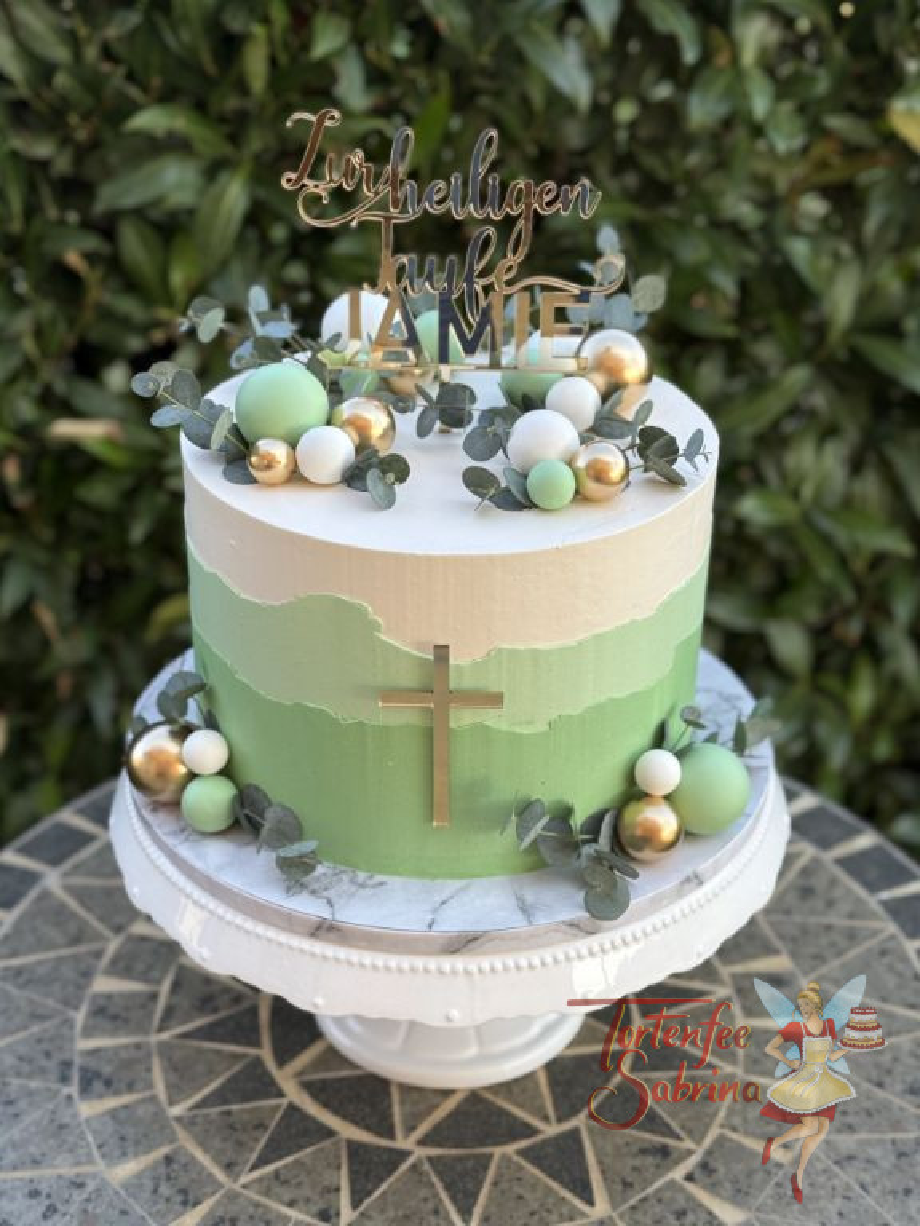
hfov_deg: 30.3
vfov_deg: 39.7
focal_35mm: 48
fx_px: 1701
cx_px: 460
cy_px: 613
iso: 64
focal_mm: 6.76
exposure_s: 1/687
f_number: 1.78
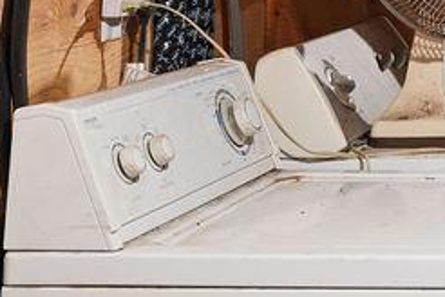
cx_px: 832
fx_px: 1545
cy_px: -59
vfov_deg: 10.8
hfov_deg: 14.2
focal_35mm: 125
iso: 400
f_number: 7.1
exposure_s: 1.6
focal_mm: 30
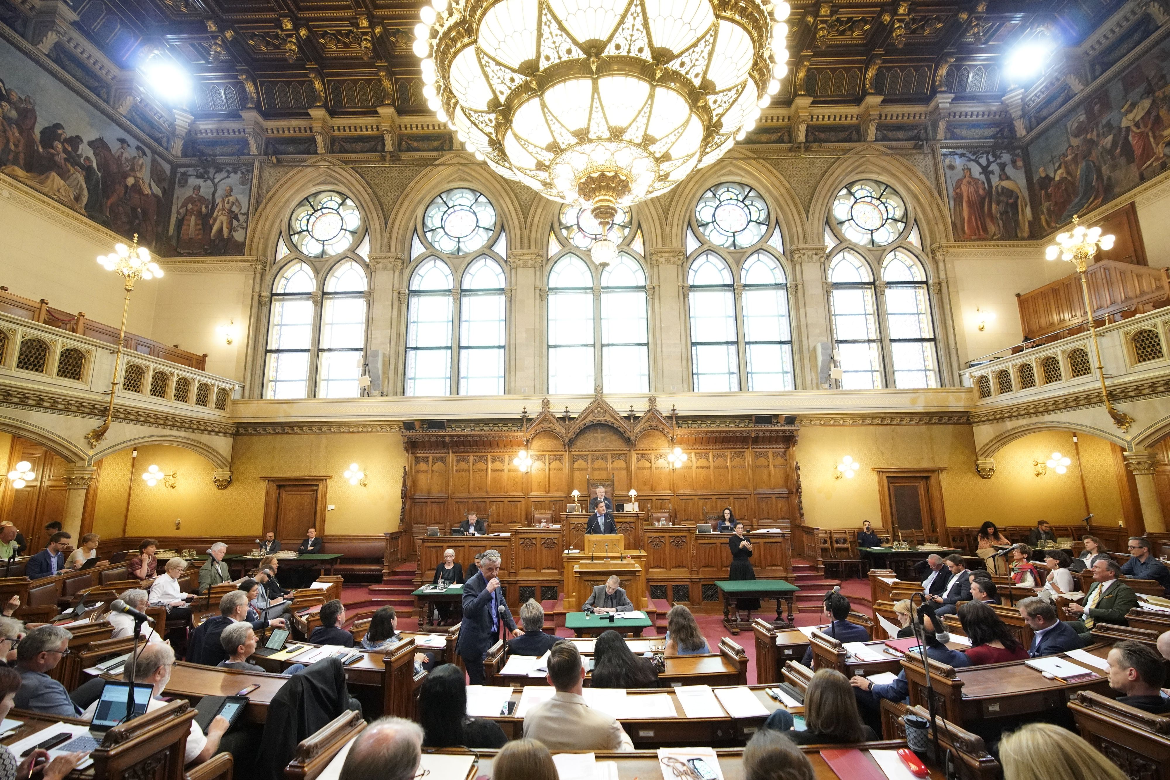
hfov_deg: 96.7
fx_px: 520
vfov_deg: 73.7
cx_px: 585
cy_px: 390
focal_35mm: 16
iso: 8000
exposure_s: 1/250
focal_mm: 16
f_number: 4
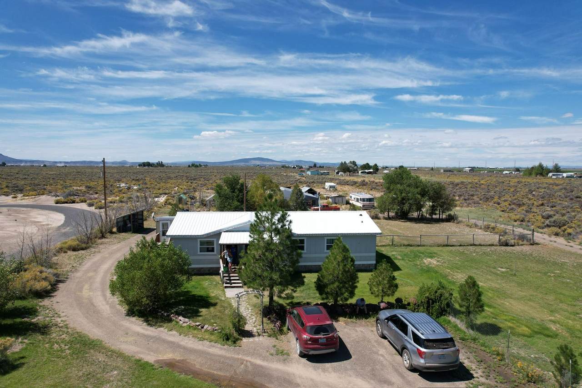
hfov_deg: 78.6
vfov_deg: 57.2
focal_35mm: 22
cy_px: 194
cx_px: 291
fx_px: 356
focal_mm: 8.38
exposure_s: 1/640
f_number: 2.8
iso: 100
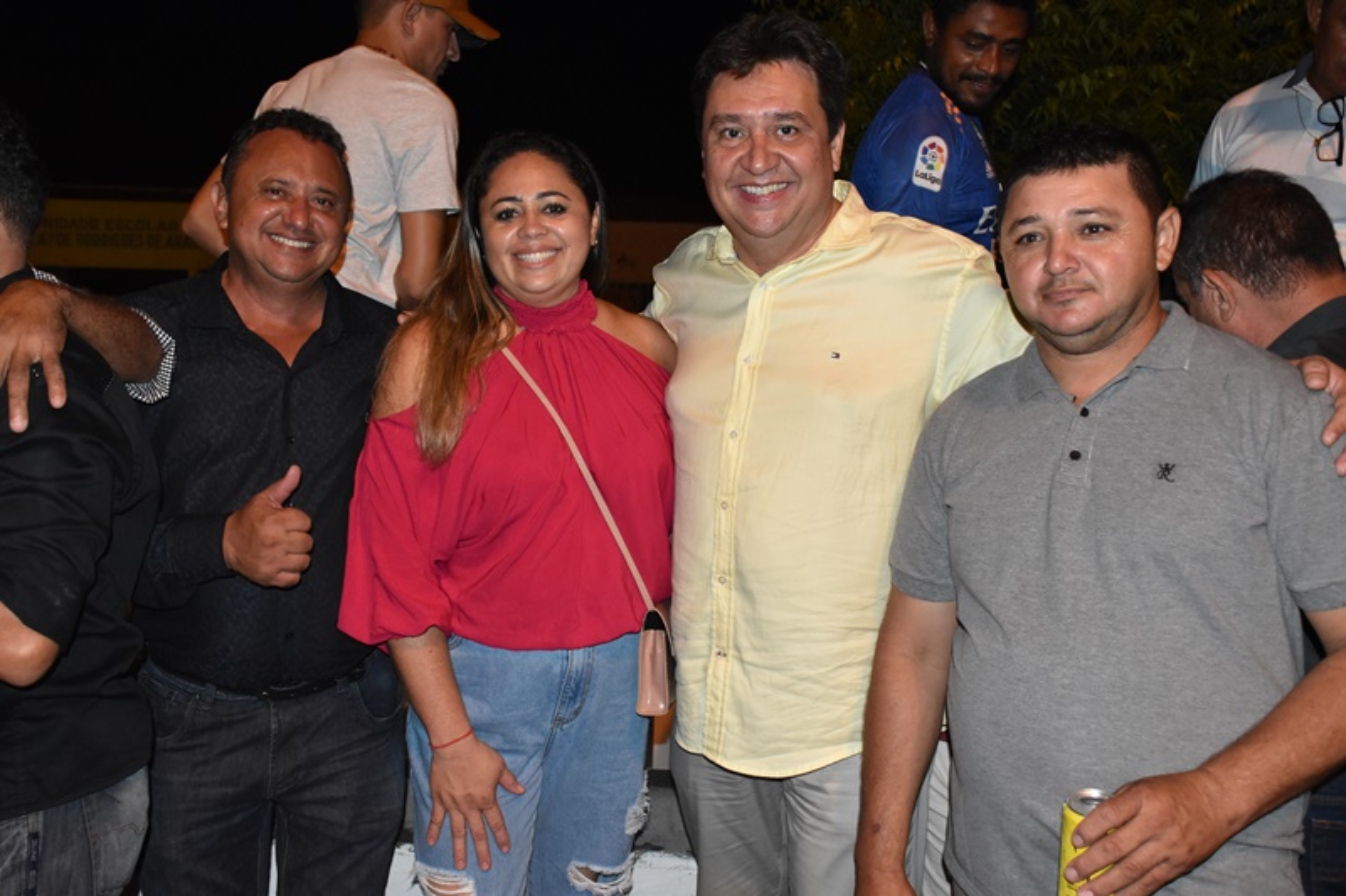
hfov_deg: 57.2
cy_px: 448
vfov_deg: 40.0
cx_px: 673
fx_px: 1233
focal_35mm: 33
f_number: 5.6
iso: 2500
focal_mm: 22
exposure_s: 1/100
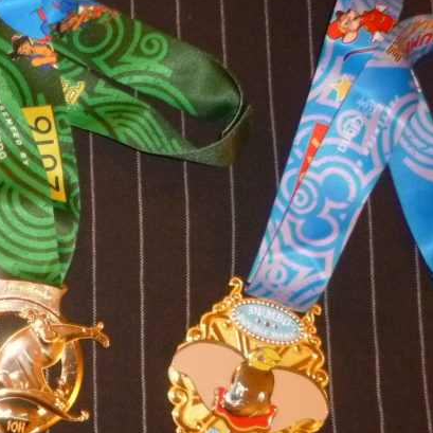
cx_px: 29
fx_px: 877
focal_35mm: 62
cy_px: 239
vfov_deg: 27.7
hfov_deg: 26.6
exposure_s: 1/8
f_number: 3.3
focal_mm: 5
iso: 400
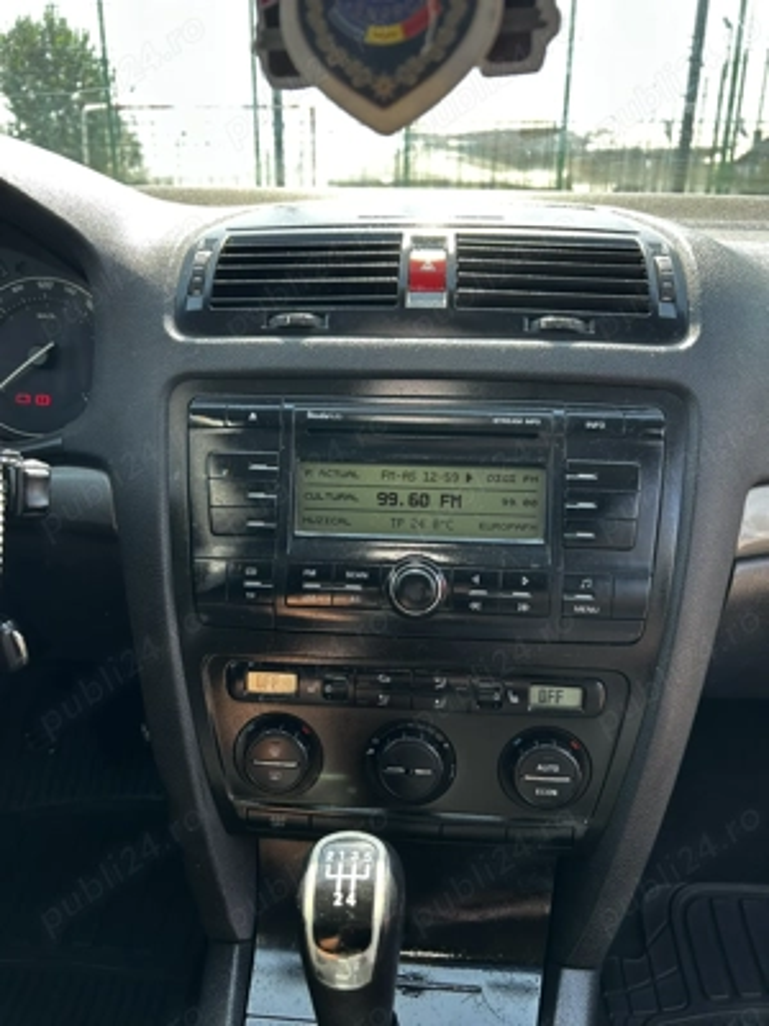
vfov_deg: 67.3
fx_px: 770
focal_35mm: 26
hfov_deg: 53.1
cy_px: 513
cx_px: 384
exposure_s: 1/202
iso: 40
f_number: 1.5
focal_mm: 5.7
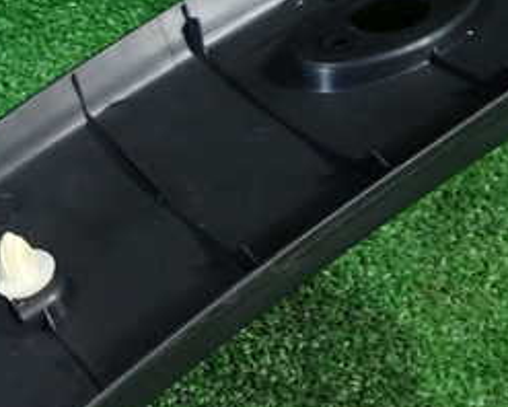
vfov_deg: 21.1
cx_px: 64
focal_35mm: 71
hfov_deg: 26.0
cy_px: 374
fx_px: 1068
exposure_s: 1/30
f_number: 2.3
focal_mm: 5.4
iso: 250
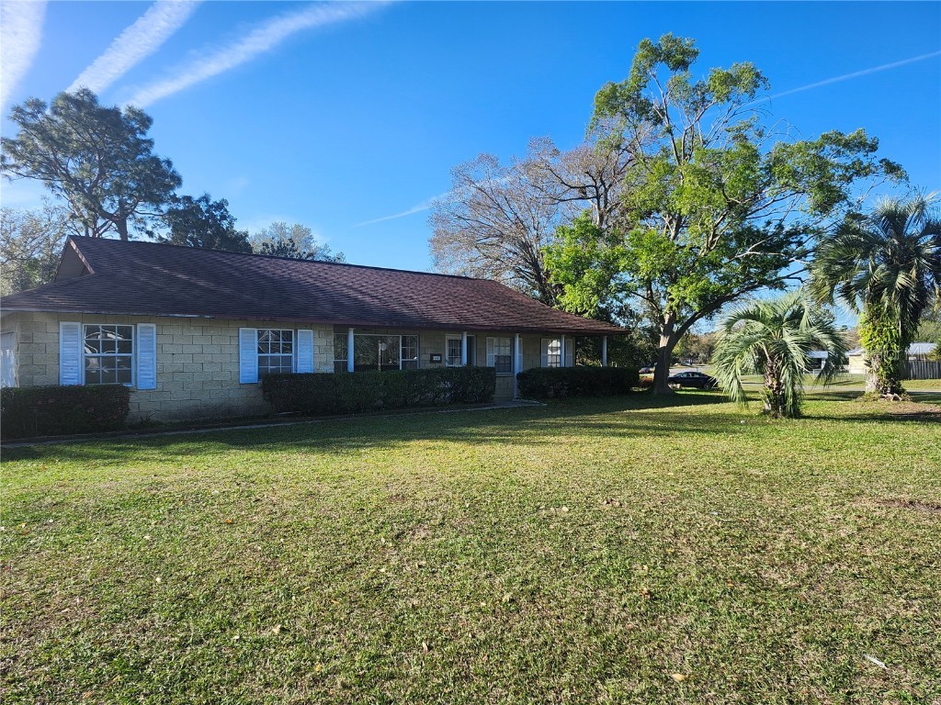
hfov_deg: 73.9
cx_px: 470
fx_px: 625
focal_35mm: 23
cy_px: 352
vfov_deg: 58.9
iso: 25
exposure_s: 1/880
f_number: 1.8
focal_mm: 5.54
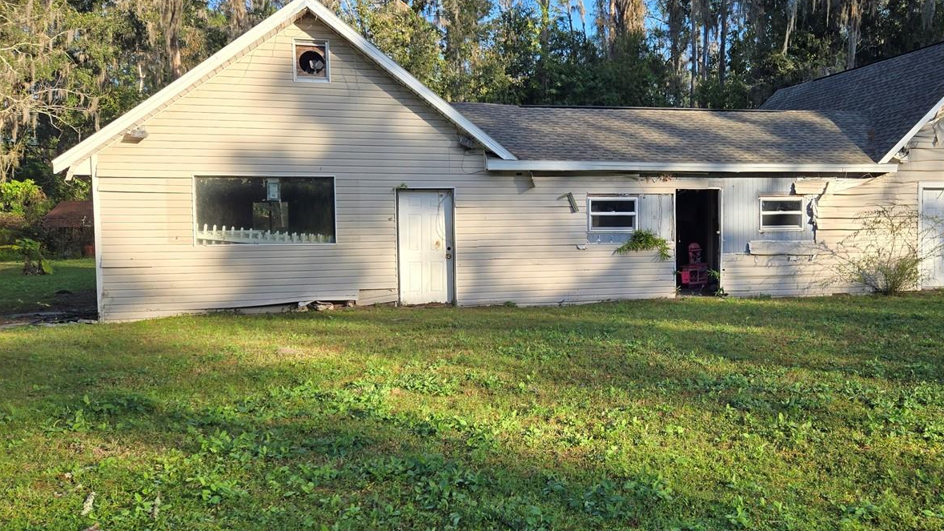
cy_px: 255
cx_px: 618
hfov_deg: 56.9
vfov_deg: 34.6
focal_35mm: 34
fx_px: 851
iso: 25
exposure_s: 1/989
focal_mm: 5.4
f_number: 1.8
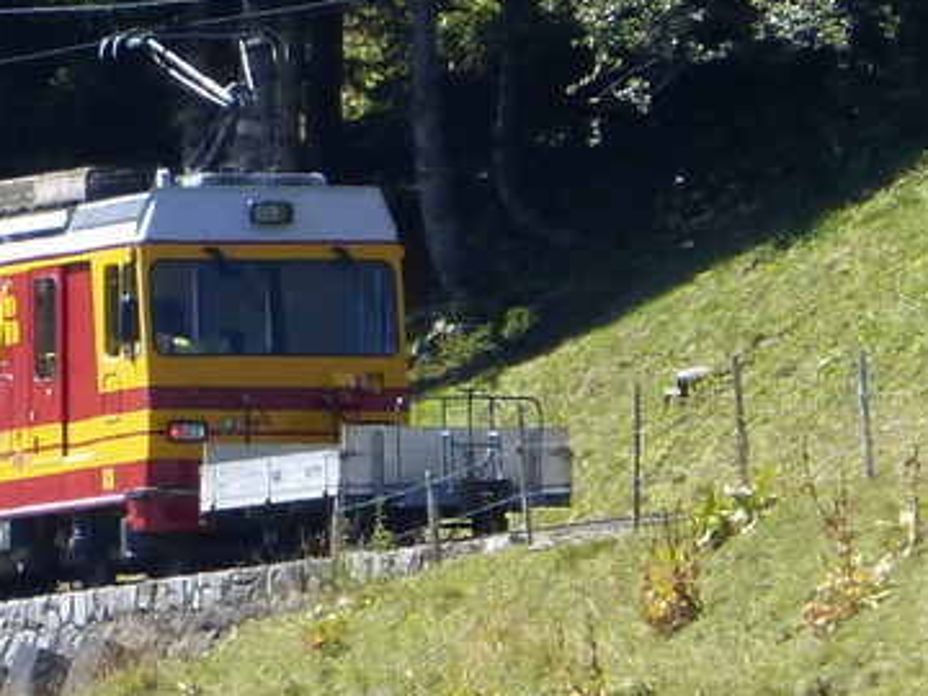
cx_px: -286
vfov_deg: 1.7
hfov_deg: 2.2
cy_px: 186
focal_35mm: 884
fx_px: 23699
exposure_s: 1/200
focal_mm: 51.5
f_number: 5.9
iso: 100
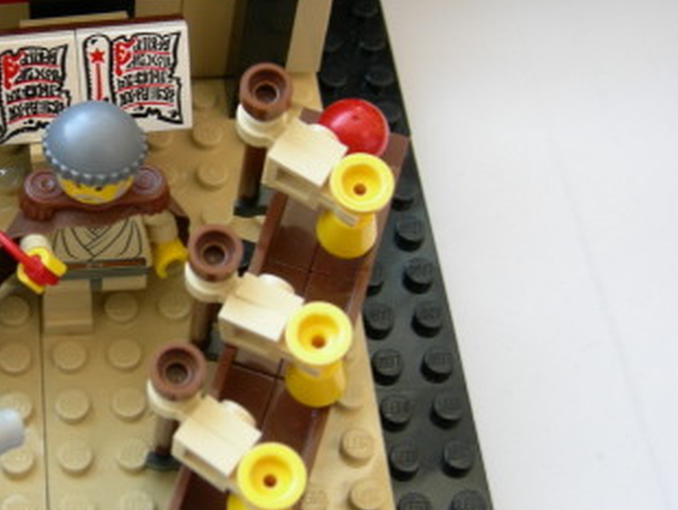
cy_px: 177
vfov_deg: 19.9
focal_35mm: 74
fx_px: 1451
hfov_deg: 25.5
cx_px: 68
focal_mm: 7.5
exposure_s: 1/17.7
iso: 64
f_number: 2.7
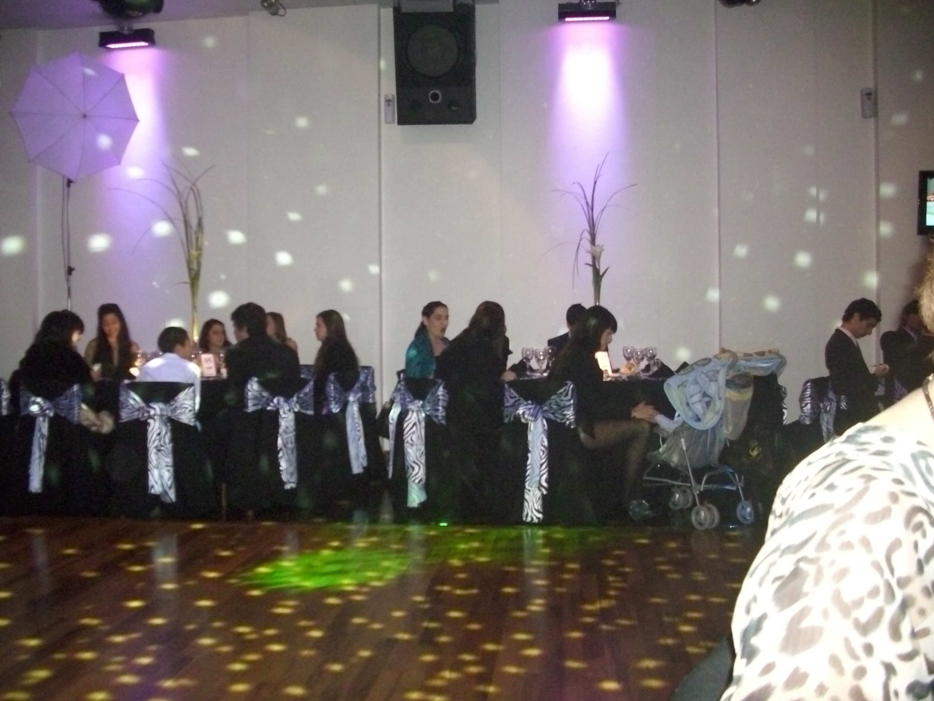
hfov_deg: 56.8
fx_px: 863
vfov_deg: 44.2
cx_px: 463
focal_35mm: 32
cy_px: 342
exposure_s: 1/30
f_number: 2.8
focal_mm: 6.2
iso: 400
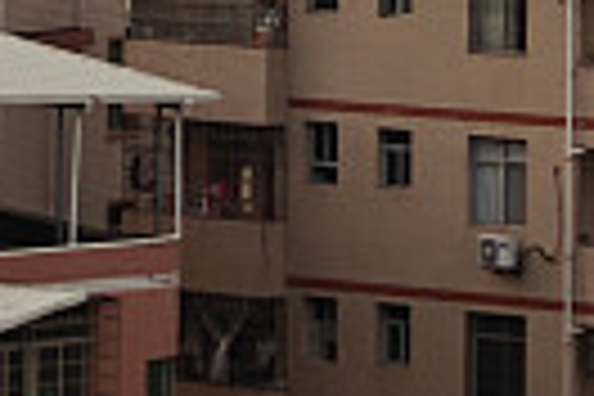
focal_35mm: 442
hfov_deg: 4.7
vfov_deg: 3.1
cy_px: -596
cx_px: 153
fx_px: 7292
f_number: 2.6
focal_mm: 13.3
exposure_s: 1/122
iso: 125
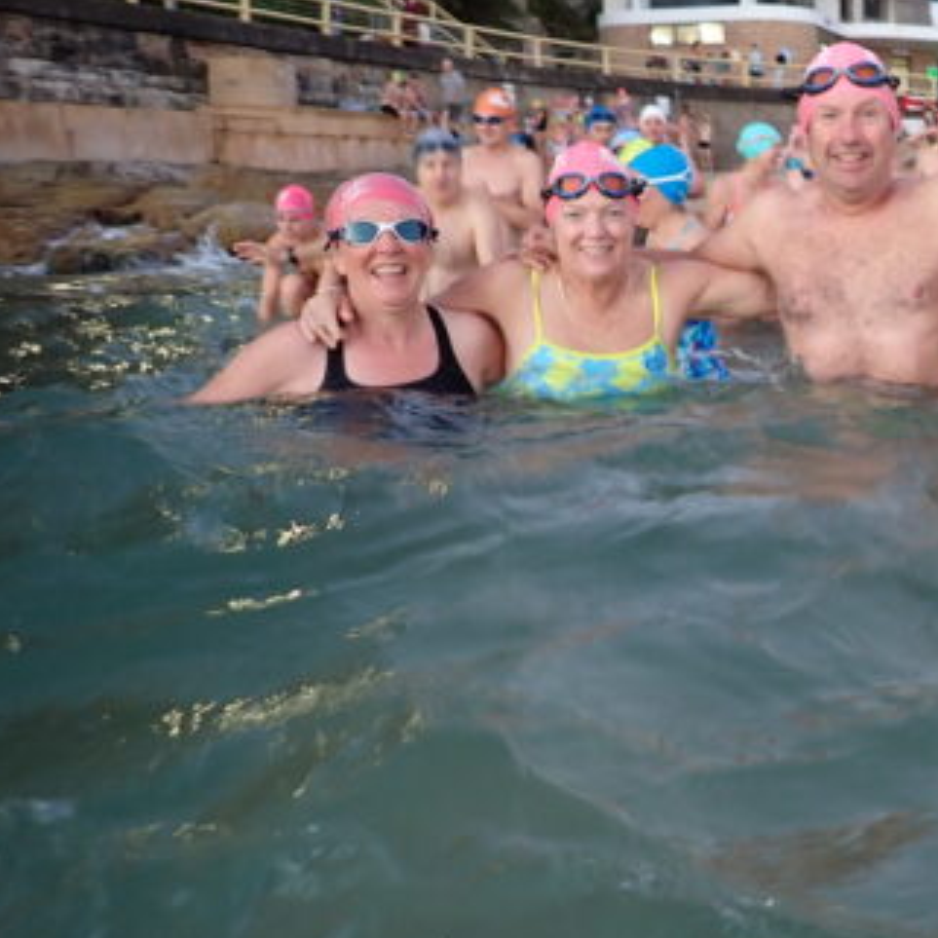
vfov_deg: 38.2
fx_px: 1349
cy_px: 392
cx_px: 874
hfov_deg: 35.7
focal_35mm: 44
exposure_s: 1/30
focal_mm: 4.5
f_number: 2
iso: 200
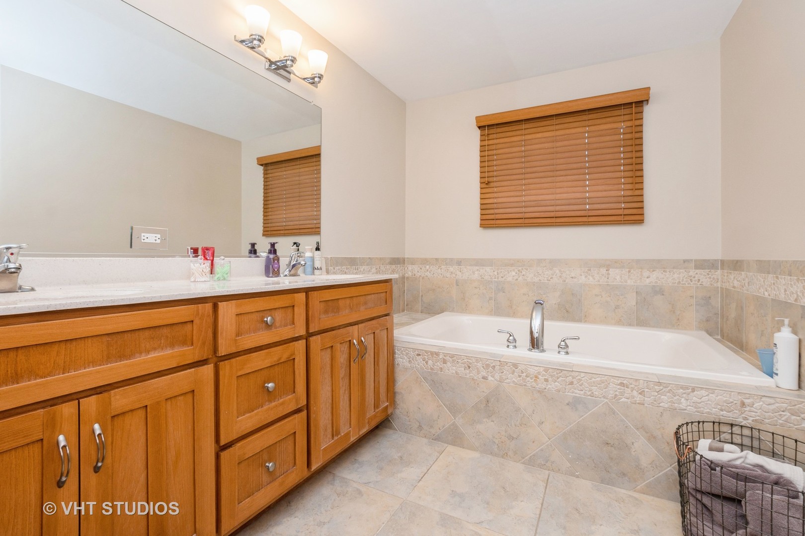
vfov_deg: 77.3
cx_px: 402
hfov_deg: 100.4
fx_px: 335
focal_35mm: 15
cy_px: 268
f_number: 7.1
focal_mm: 10
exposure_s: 1/30
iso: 250
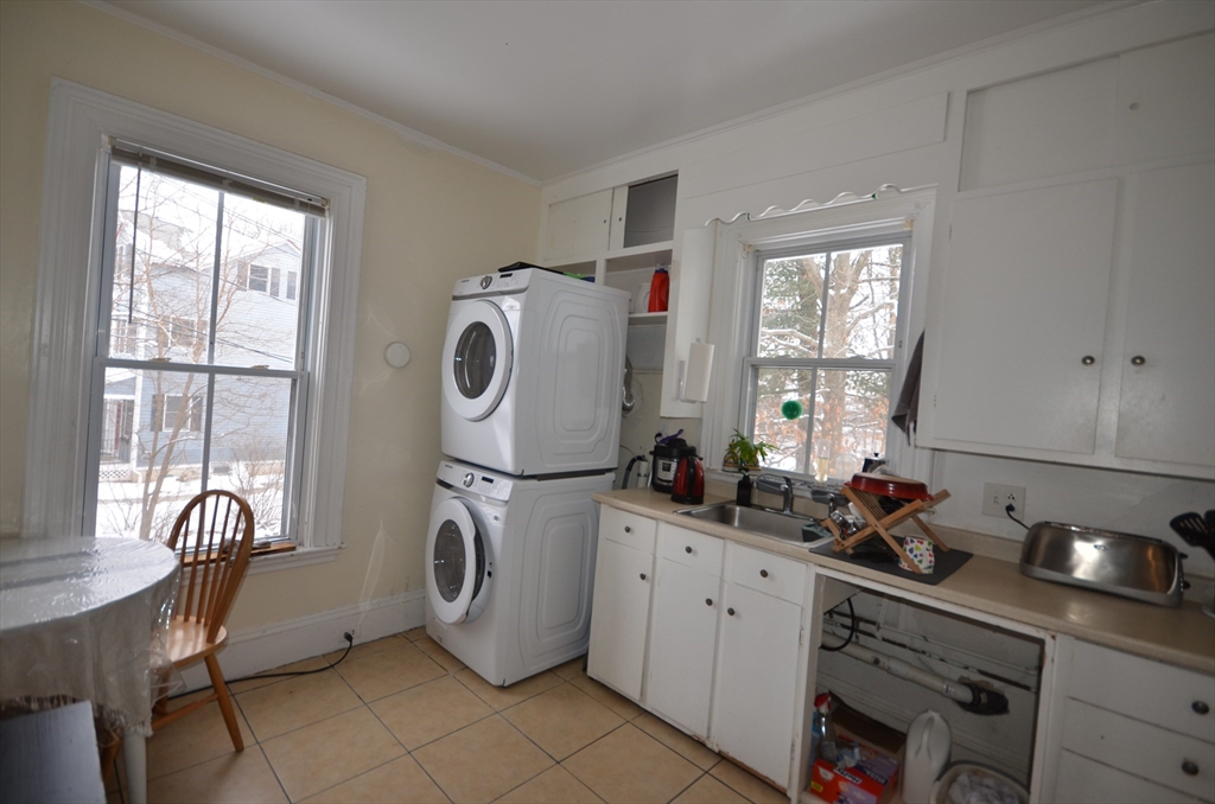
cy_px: 402
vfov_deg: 71.8
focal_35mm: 16
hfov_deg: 95.1
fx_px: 556
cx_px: 608
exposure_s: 1/125
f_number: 4.2
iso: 250
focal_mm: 11
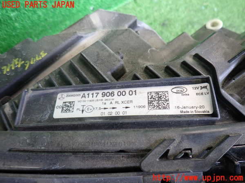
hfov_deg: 69.4
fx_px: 177
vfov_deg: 54.9
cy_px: 92
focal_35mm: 25
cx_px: 122
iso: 200
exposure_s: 1/30
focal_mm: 4.5
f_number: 2
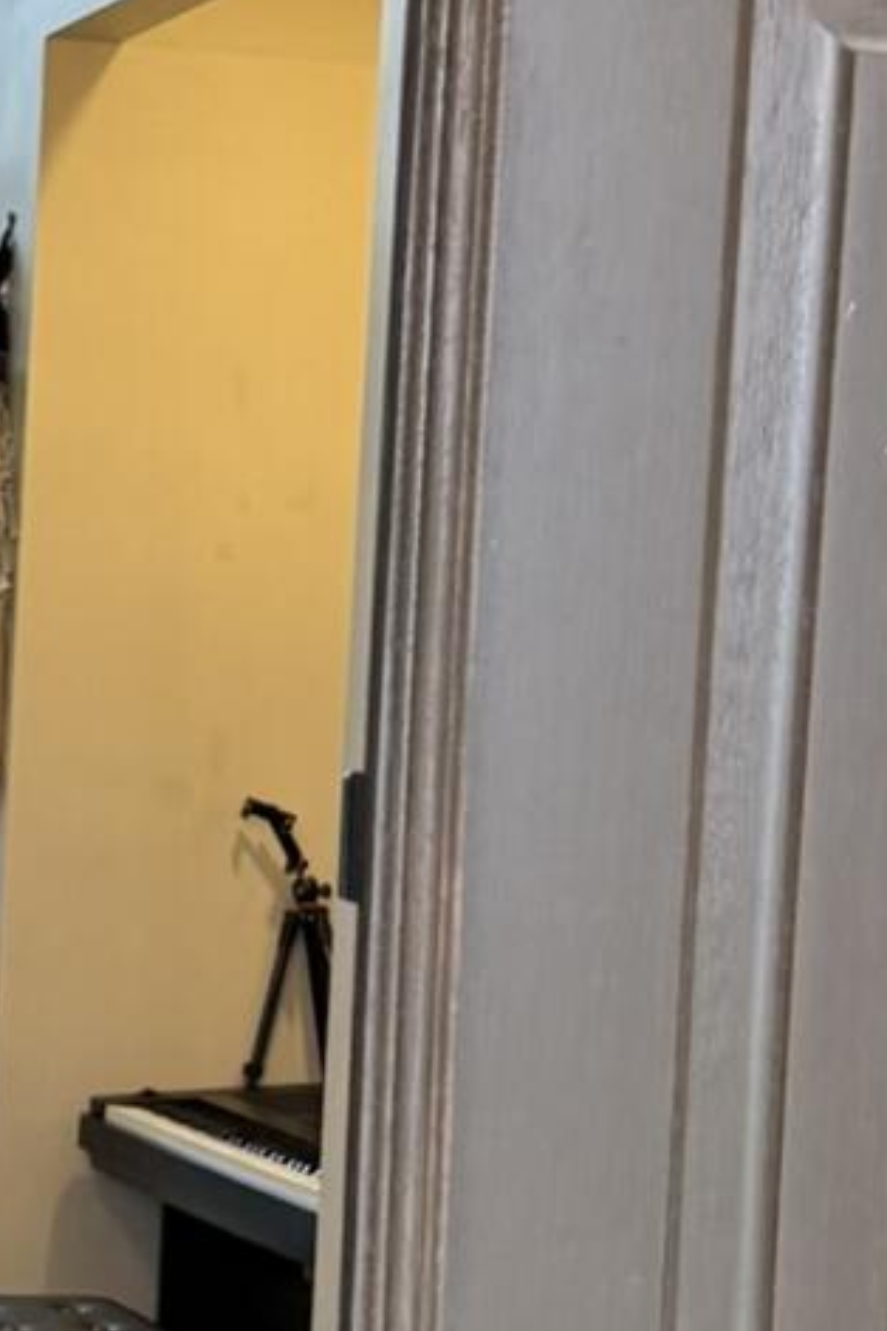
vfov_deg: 19.2
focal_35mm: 106
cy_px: 947
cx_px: -398
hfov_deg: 12.4
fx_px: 3917
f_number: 1.78
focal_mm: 6.76
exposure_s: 1/120
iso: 250
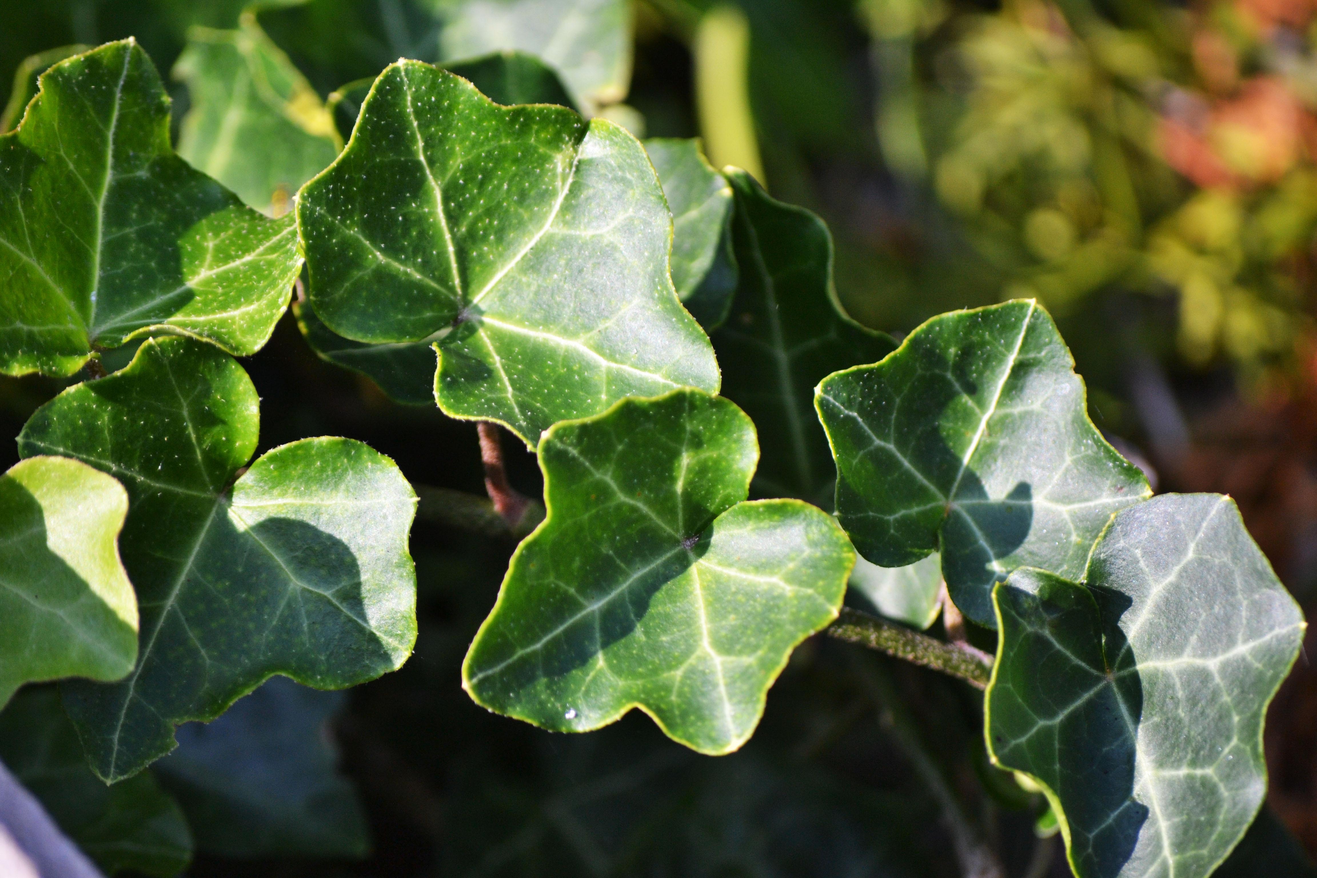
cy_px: 439
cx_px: 658
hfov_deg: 6.9
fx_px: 10974
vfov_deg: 4.6
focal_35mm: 300
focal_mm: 200
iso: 320
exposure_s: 1/500
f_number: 5.6
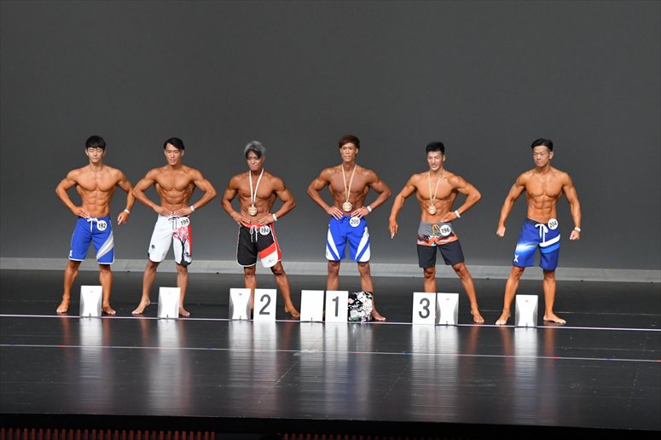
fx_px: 3193
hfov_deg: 11.8
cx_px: 330
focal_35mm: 174
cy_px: 220
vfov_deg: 7.9
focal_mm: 116
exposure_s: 1/400
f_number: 5.6
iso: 5000
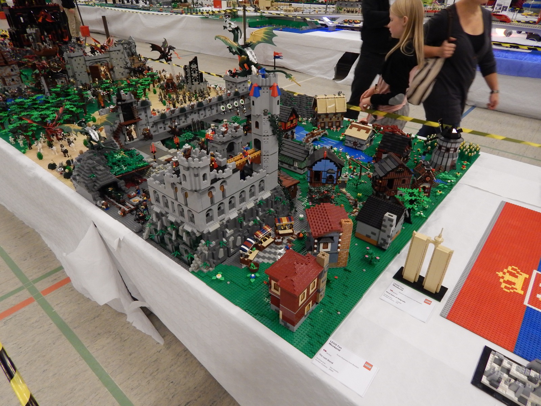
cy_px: 203
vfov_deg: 58.9
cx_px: 270
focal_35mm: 23
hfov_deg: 73.9
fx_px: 359
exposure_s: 1/30
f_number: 3
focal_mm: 4
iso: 360
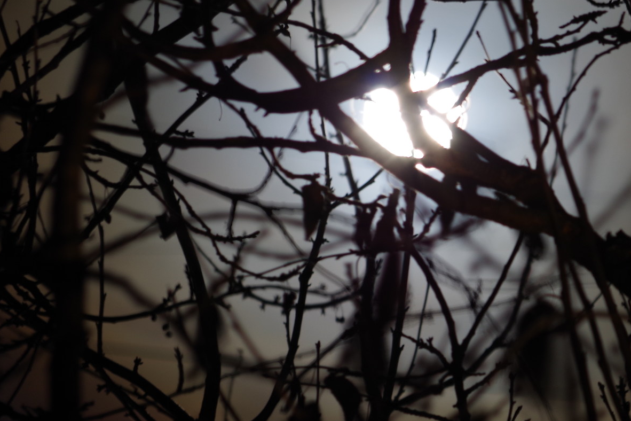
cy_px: 407
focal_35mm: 457
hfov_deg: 4.5
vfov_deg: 3.0
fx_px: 8010
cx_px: 490
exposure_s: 3
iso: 100
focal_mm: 150
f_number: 6.3
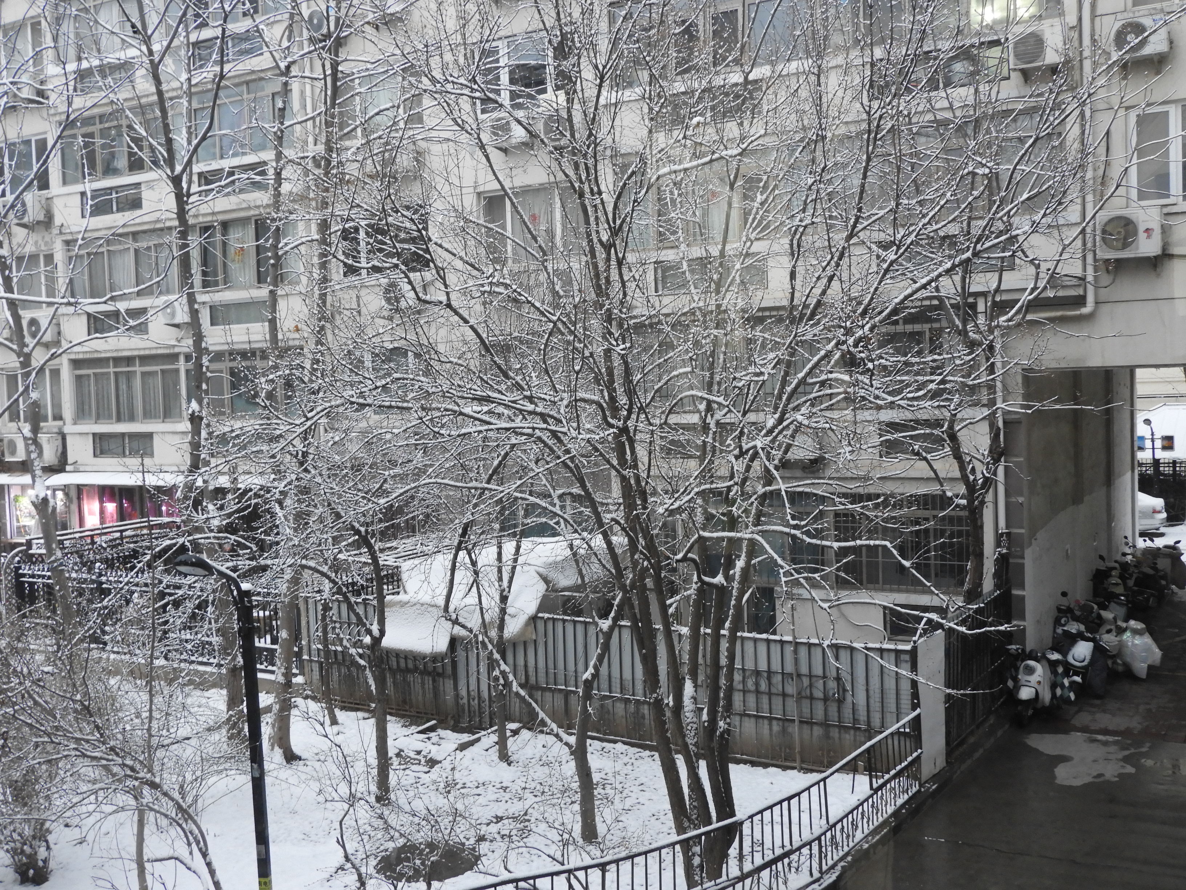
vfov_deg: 40.7
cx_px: 593
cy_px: 445
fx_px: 1199
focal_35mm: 35
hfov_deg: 52.6
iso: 400
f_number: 3.8
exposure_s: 1/13
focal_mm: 6.3
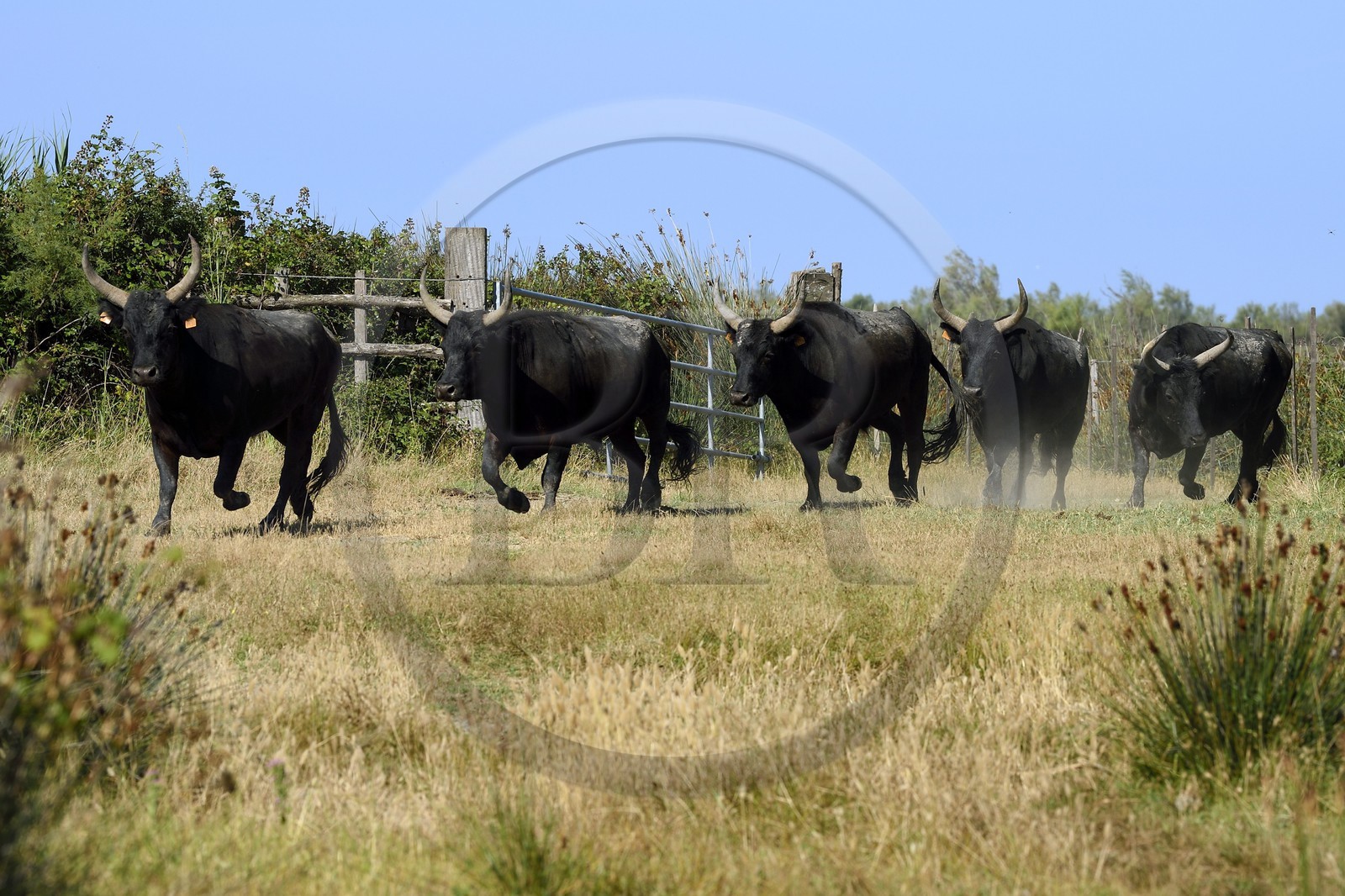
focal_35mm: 190
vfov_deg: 7.2
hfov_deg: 10.8
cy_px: 448
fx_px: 7097
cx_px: 672
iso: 200
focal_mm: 190
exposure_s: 1/800
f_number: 8
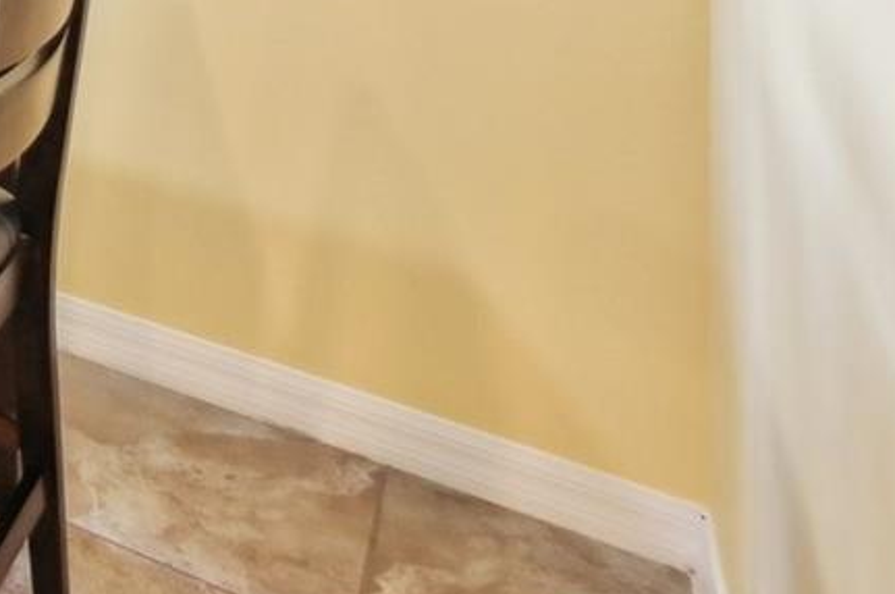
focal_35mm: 52
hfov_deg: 23.0
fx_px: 1291
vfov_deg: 19.8
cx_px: -675
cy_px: -443
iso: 400
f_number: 8
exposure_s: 1/80
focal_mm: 14
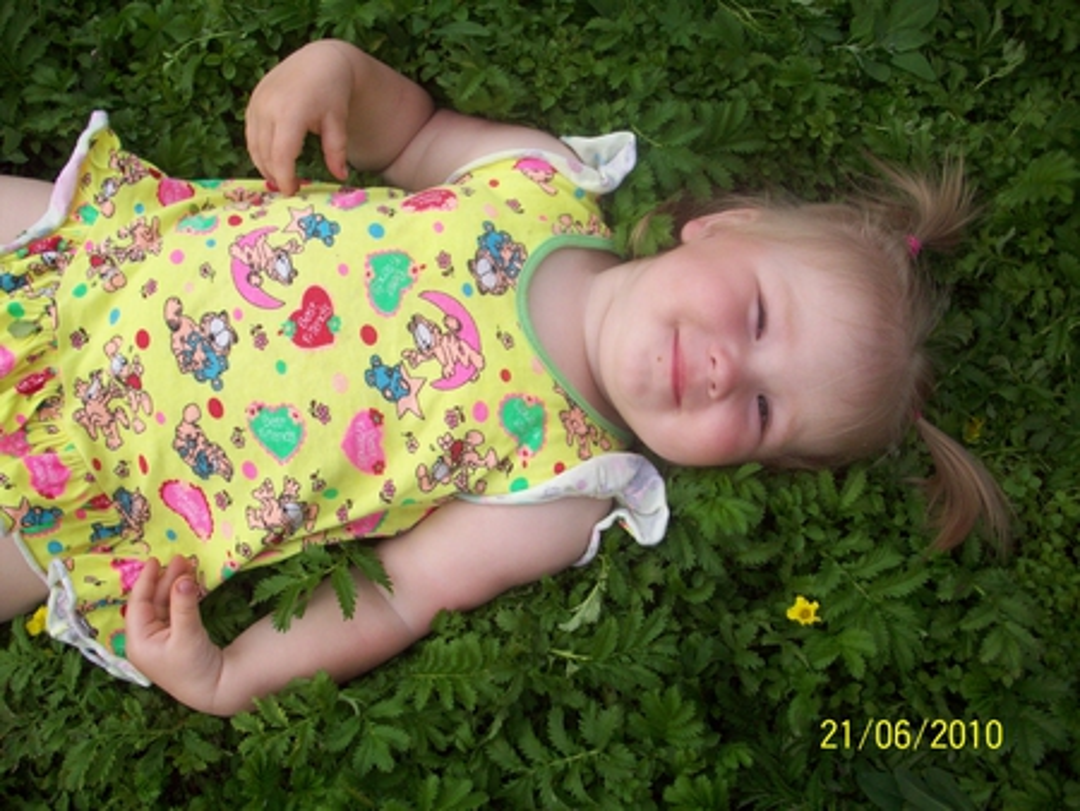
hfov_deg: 50.1
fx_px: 1155
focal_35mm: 37
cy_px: 406
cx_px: 540
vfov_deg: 38.7
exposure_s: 1/234
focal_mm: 6.2
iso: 80
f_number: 5.6
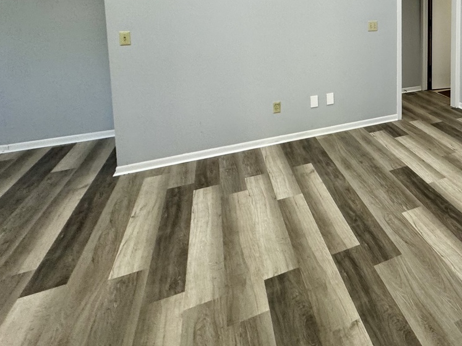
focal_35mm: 27
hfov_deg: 56.4
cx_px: 416
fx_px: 360
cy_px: 30
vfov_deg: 46.1
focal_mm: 2.22
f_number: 2.2
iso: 200
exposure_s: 1/120
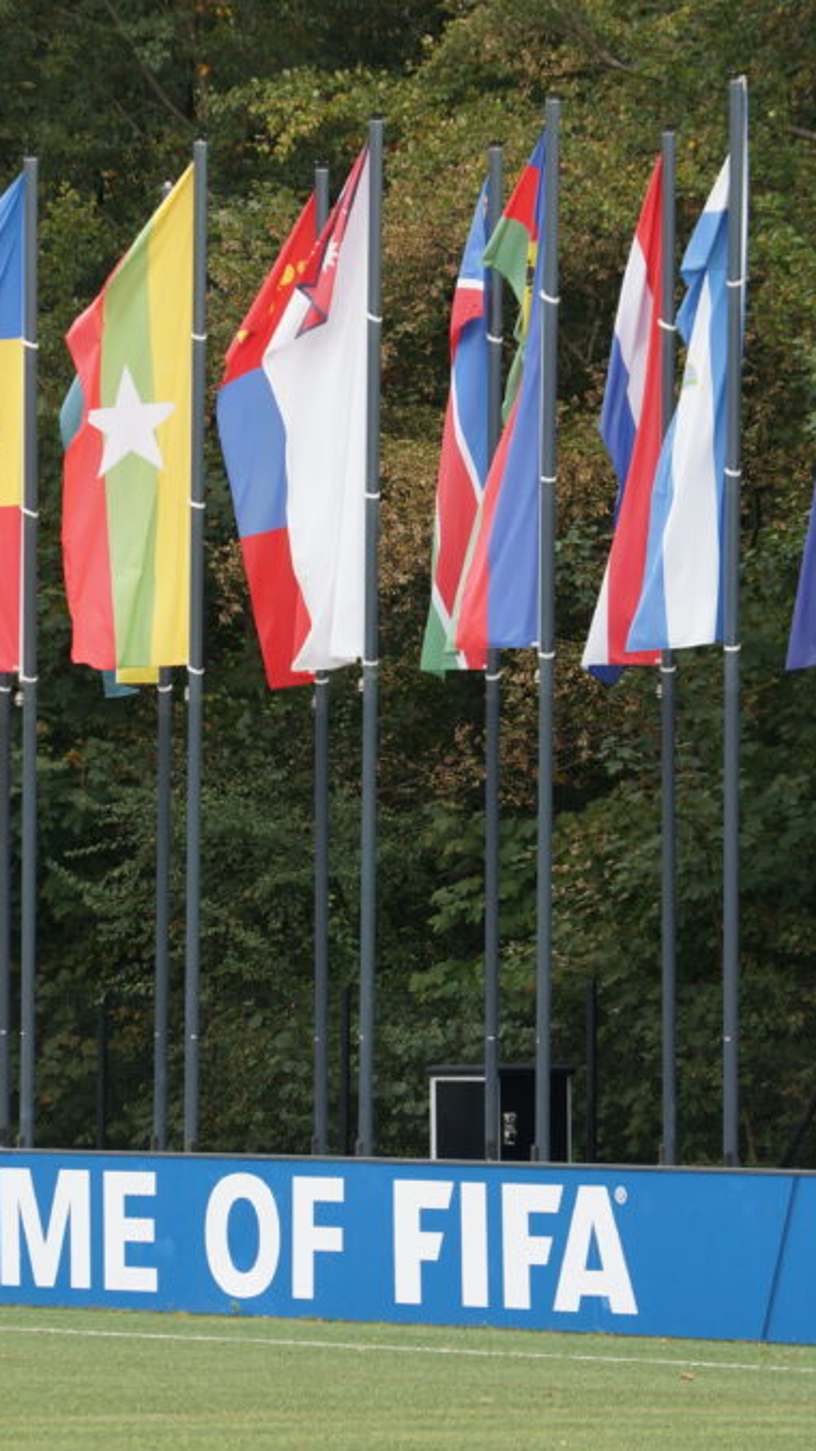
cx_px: 294
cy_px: 726
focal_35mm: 250
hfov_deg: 4.9
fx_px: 9613
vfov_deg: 8.6
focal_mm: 105
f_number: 5.6
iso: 160
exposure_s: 1/200
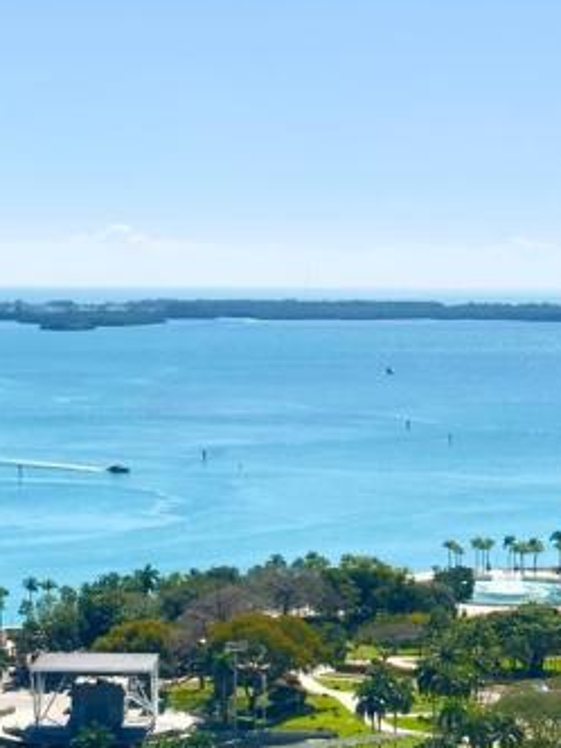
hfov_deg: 14.2
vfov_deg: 18.9
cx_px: 192
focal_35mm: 104
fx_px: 2247
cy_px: 460
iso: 64
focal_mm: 6.86
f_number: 1.78
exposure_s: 1/8197
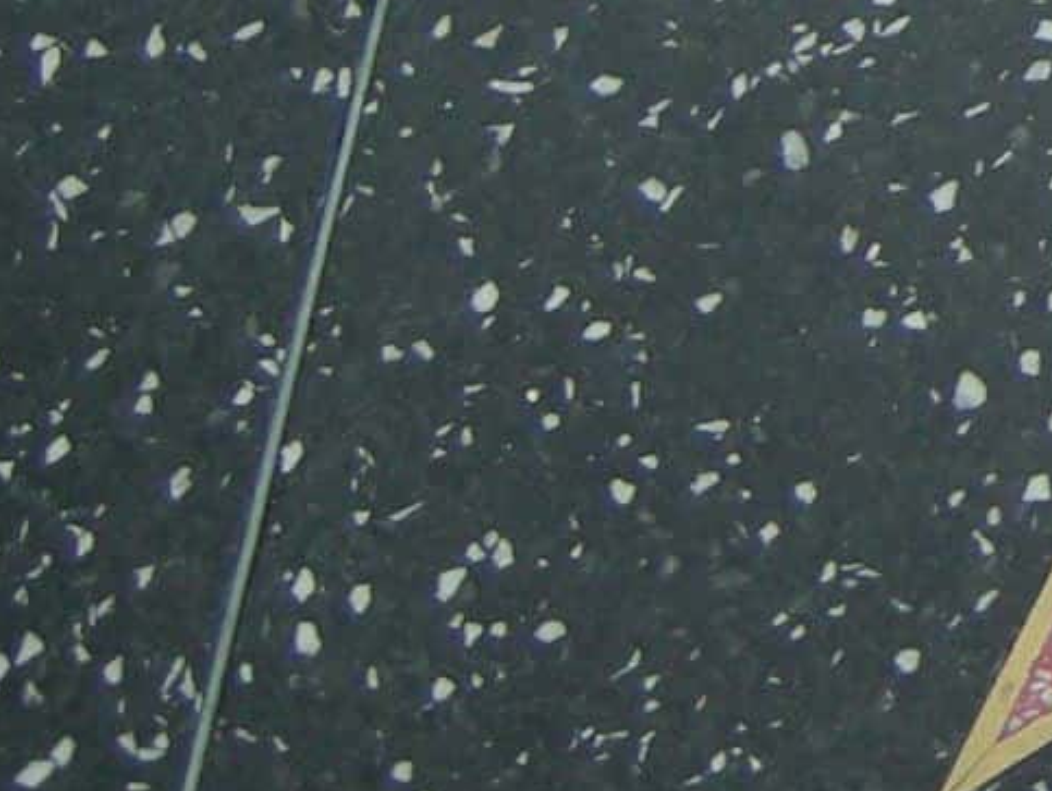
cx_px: 2503
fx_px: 5870
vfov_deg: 7.6
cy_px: -394
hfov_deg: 9.2
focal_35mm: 193
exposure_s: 1/52.4
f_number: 2.7
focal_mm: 7.5
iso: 127
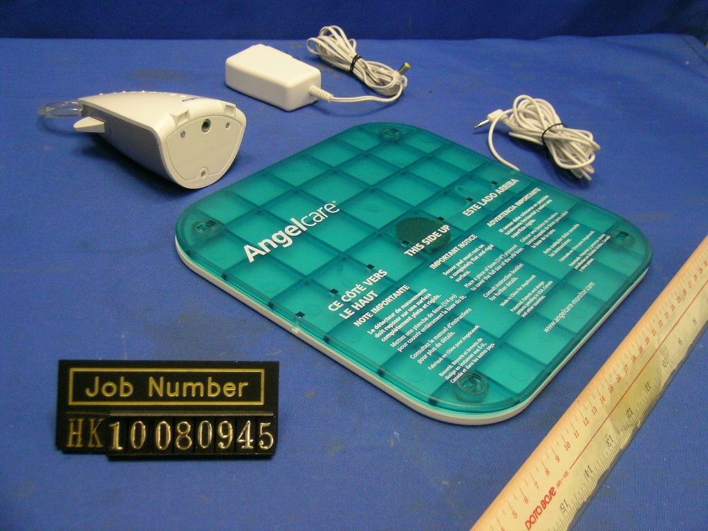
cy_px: 266
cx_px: 354
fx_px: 573
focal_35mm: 28
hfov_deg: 63.4
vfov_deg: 49.7
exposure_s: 1/59.3
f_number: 2.8
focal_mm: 5.8
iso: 200
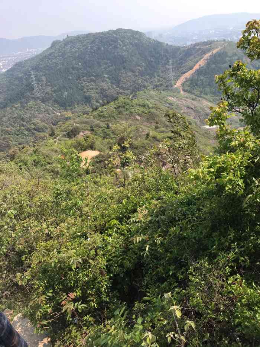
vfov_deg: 63.4
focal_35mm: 28
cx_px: 130
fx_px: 280
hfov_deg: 49.8
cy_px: 174
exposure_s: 1/1330
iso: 20
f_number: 1.8
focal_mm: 3.99
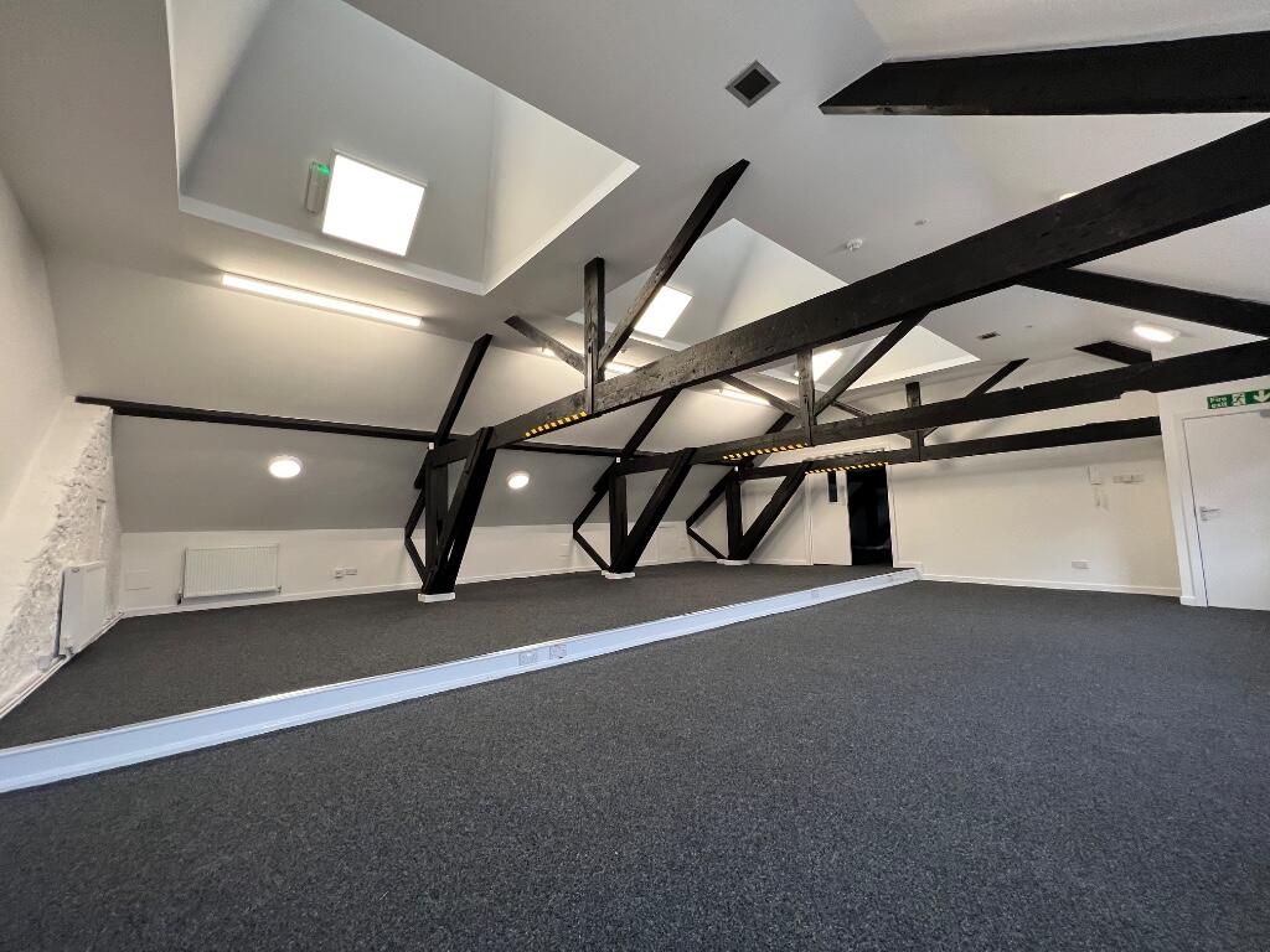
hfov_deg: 106.2
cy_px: 476
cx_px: 635
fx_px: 477
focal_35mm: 13
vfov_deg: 89.9
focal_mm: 1.57
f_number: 1.8
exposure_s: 1/100
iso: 200
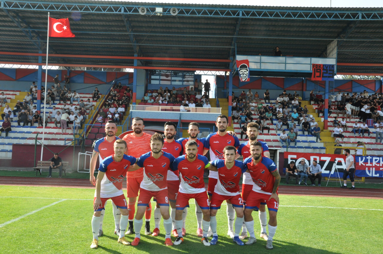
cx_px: 192
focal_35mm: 39
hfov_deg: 49.6
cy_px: 127
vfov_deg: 34.1
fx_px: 414
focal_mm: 26
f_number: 14
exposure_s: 1/200
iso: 1000
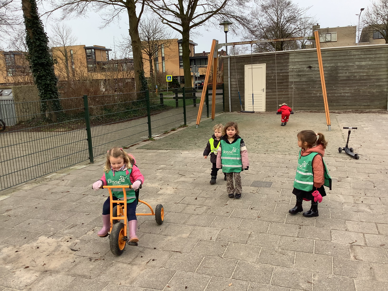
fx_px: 347
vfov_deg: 45.4
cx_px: 194
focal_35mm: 31
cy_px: 146
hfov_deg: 58.4
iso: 32
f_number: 2.4
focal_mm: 3.3
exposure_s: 1/120
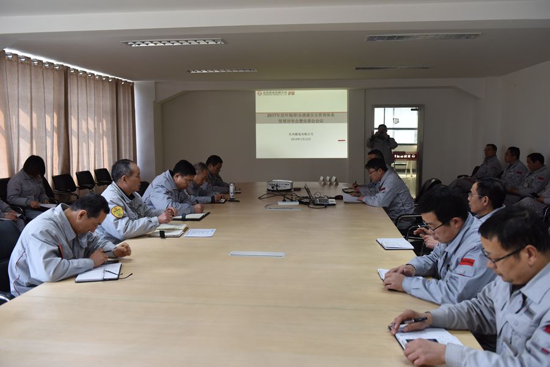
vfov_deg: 41.1
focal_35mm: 32
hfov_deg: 58.7
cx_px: 275
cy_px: 184
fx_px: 489
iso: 800
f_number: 4
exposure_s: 1/160
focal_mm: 32
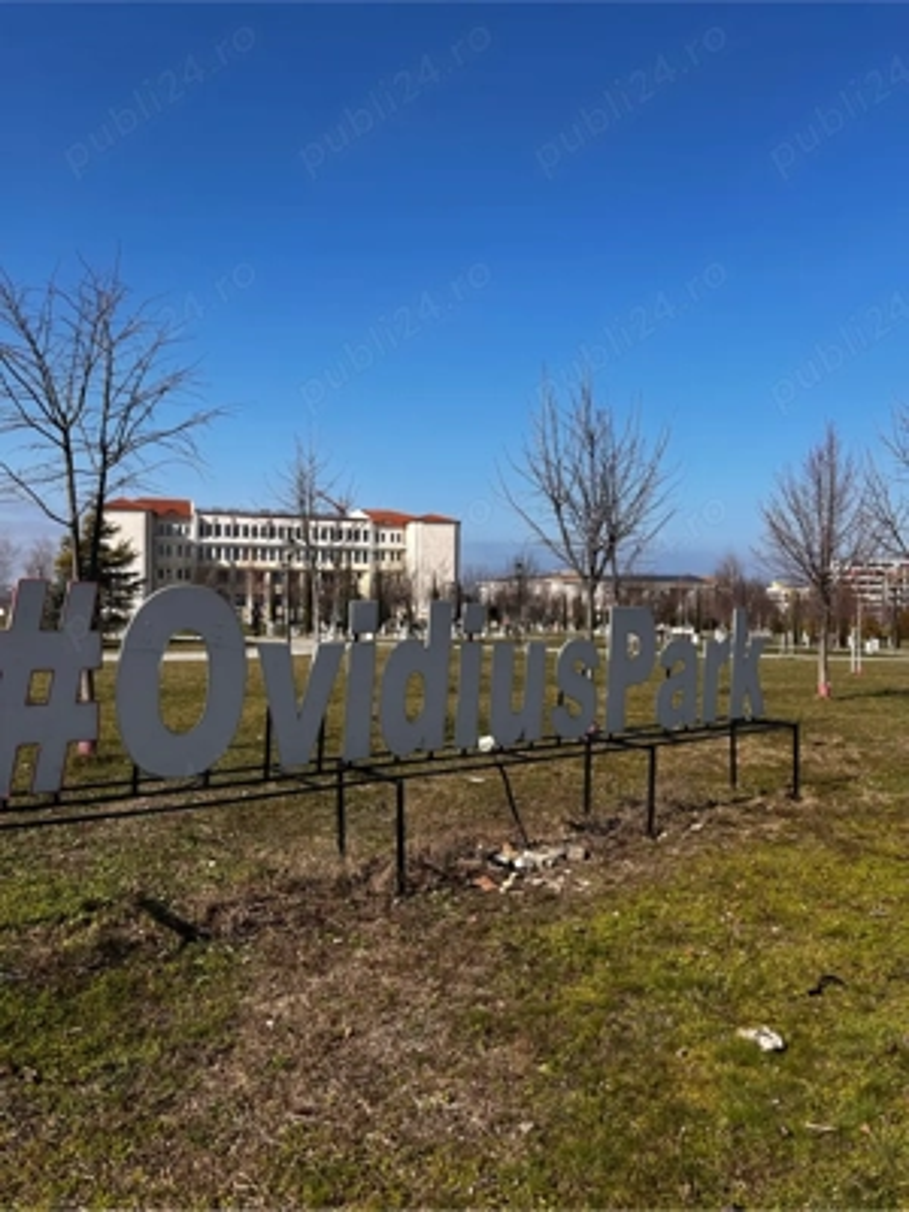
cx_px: 454
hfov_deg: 53.1
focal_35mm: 26
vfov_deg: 67.3
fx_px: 910
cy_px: 606
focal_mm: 5.7
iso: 50
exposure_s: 1/4115
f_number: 1.5
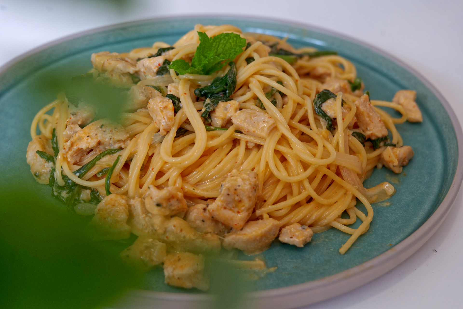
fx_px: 772
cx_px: 232
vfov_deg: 22.6
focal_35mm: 60
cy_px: 154
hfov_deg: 33.4
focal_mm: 60
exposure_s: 1/80
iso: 1600
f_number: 7.1
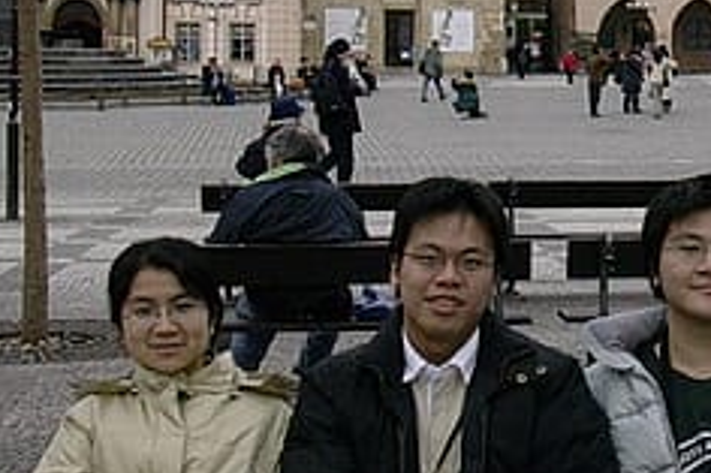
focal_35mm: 98
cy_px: 81
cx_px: 657
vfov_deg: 13.9
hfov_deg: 20.4
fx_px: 1934
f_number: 2.7
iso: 70
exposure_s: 1/373
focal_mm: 5.6
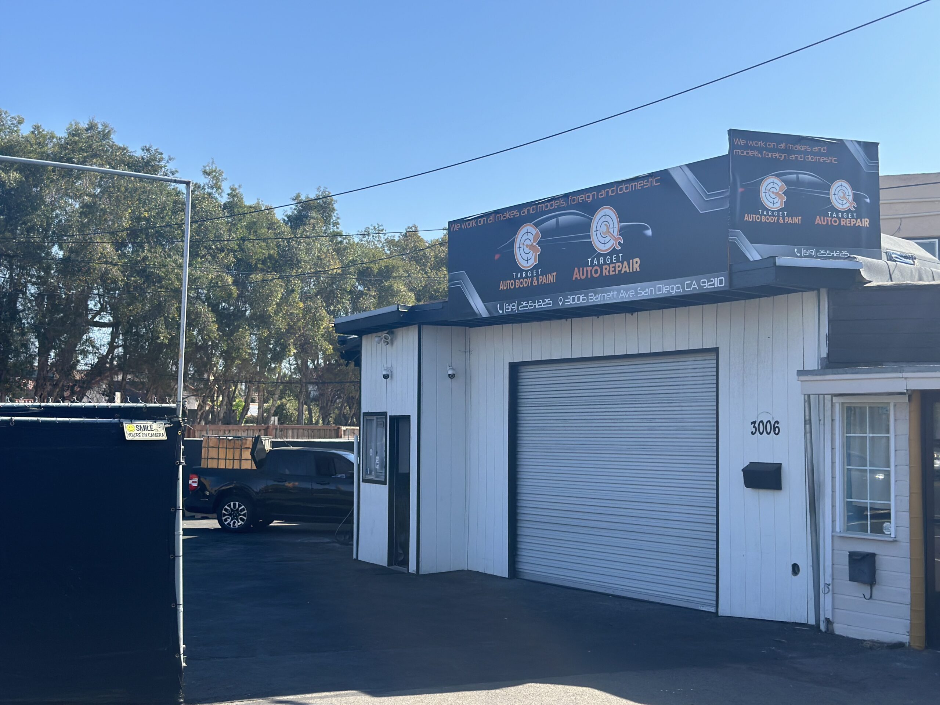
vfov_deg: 30.3
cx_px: 470
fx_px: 1303
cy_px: 352
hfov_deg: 39.7
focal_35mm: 48
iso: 100
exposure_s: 1/4016
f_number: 1.78
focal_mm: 6.86
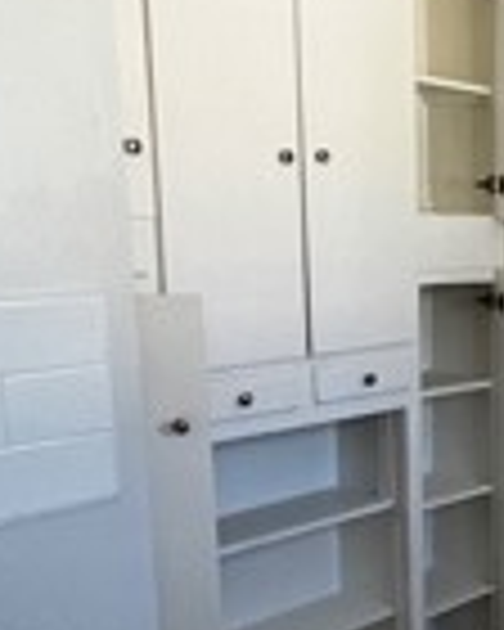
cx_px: 688
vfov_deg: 32.1
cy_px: 436
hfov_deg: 22.8
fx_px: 1081
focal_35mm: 58
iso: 100
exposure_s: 1/99
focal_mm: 1.57
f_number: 1.8
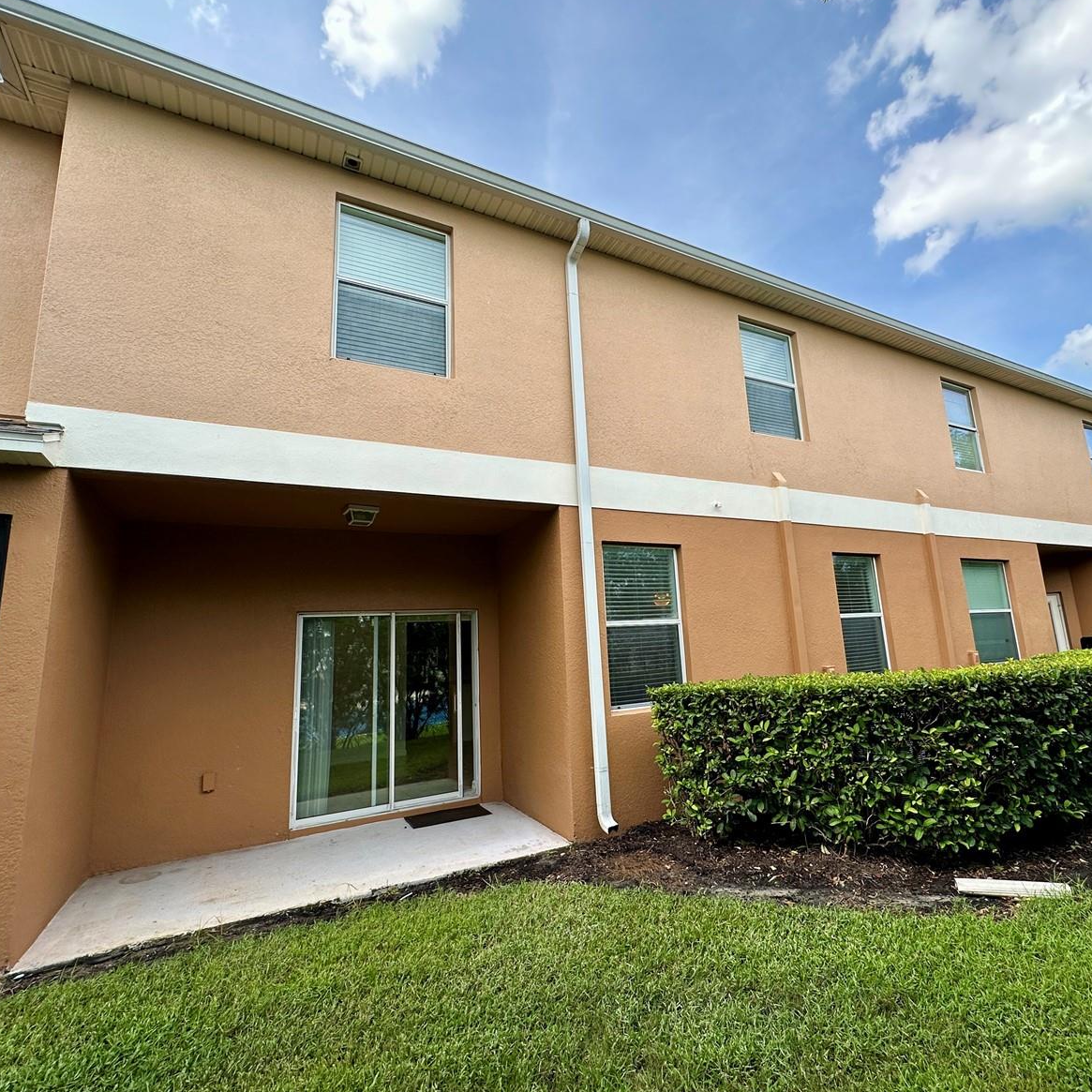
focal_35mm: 17
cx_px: 621
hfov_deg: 83.5
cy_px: 537
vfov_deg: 84.0
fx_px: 607
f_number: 2.2
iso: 50
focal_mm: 2.22
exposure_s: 1/716
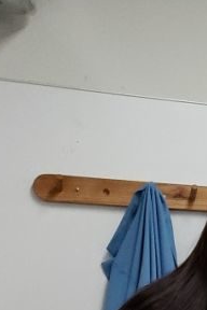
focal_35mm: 96
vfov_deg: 19.6
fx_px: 828
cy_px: 404
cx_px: 524
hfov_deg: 11.4
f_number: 1.5
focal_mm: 4.3
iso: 500
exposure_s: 1/180
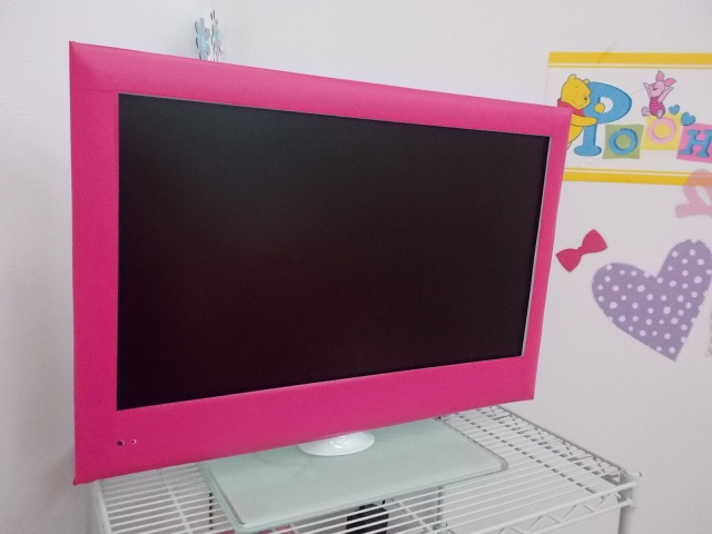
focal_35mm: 29
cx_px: 356
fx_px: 596
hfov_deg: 61.7
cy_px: 267
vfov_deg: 48.2
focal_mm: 4.1
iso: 640
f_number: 3.3
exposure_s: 1/125
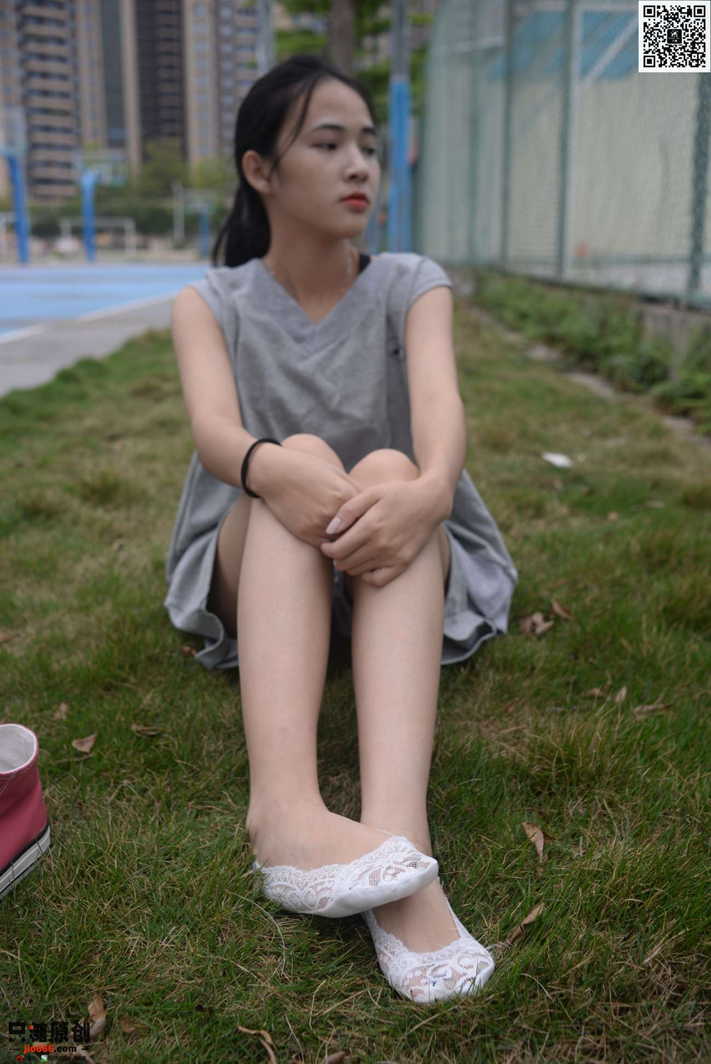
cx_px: 356
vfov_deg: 54.4
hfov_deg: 37.9
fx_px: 1036
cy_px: 532
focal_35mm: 35
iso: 400
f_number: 5
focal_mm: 35
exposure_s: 1/800
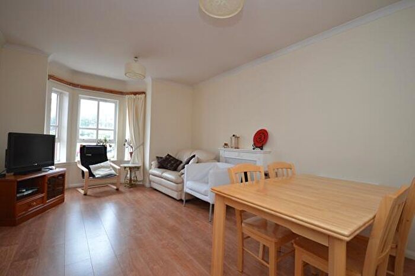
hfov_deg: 95.0
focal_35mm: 16
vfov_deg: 72.0
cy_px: 138
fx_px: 190
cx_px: 208
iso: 400
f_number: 4.2
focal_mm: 11
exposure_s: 1/60
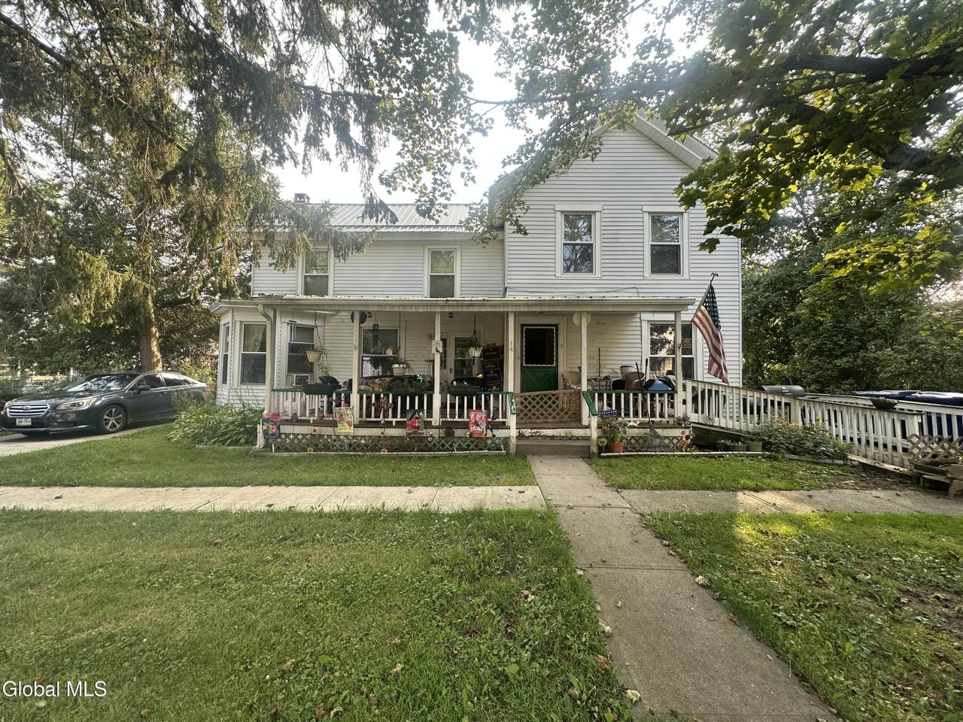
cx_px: 482
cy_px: 361
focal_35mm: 14
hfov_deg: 102.1
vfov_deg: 85.7
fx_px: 389
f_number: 2.2
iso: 40
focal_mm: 2.22
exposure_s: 1/197
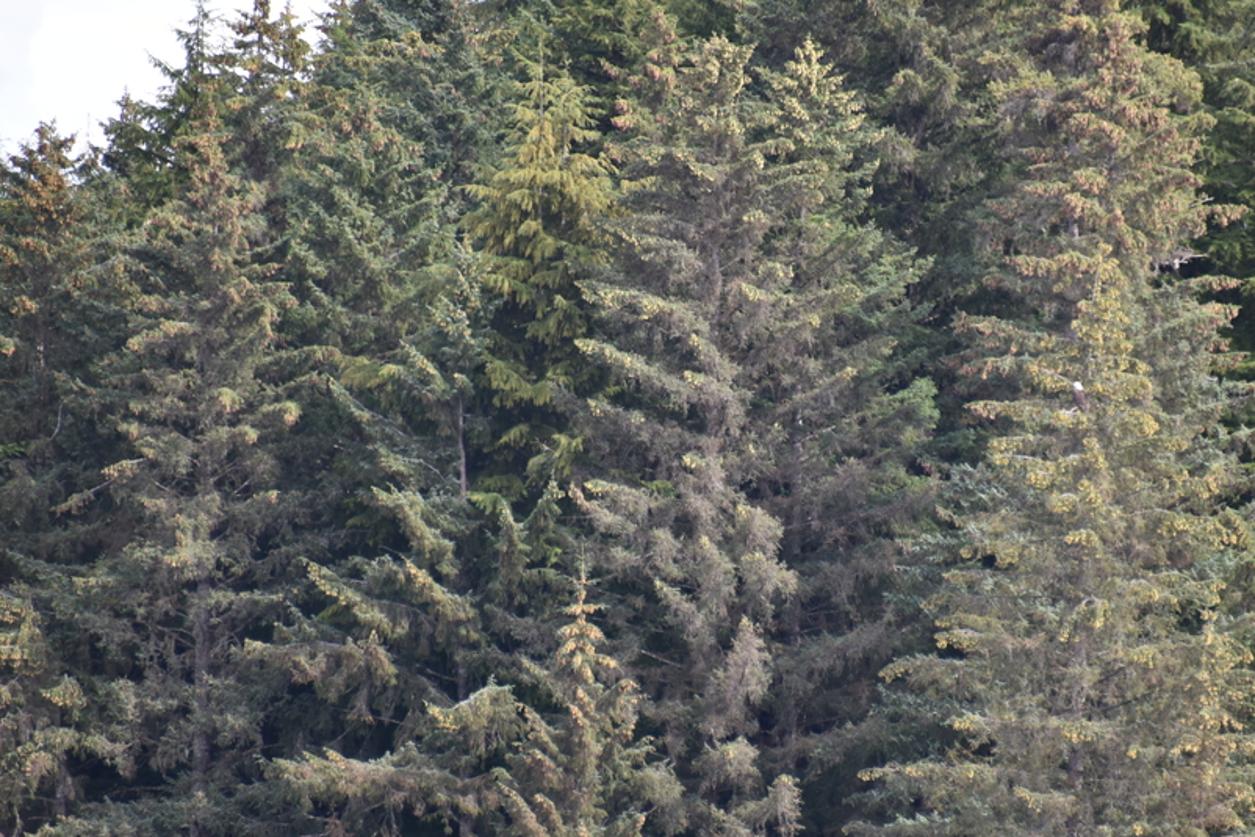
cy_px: 452
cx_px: 737
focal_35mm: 479
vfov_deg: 2.9
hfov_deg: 4.3
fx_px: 16700
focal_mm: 300
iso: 560
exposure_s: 1/640
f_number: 5.6
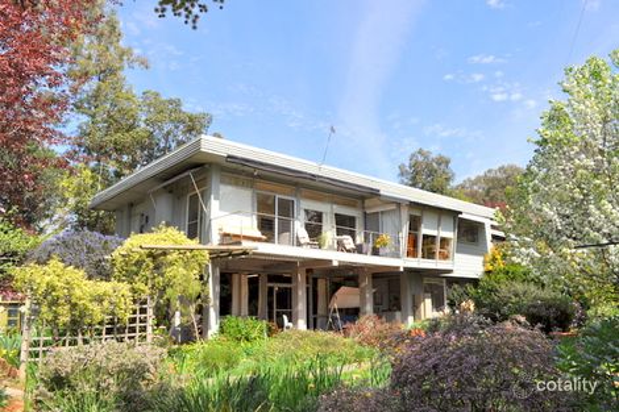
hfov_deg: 67.4
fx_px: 464
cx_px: 310
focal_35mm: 27
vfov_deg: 47.9
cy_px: 206
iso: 200
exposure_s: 1/320
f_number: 9
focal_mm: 18
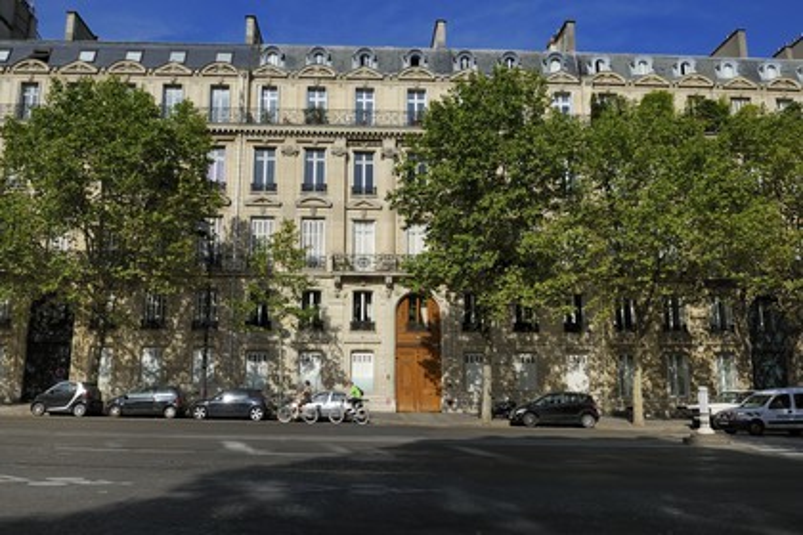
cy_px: 268
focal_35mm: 24
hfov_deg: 73.7
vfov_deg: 53.1
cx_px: 402
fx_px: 535
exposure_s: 1/200
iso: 200
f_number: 14
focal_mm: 24
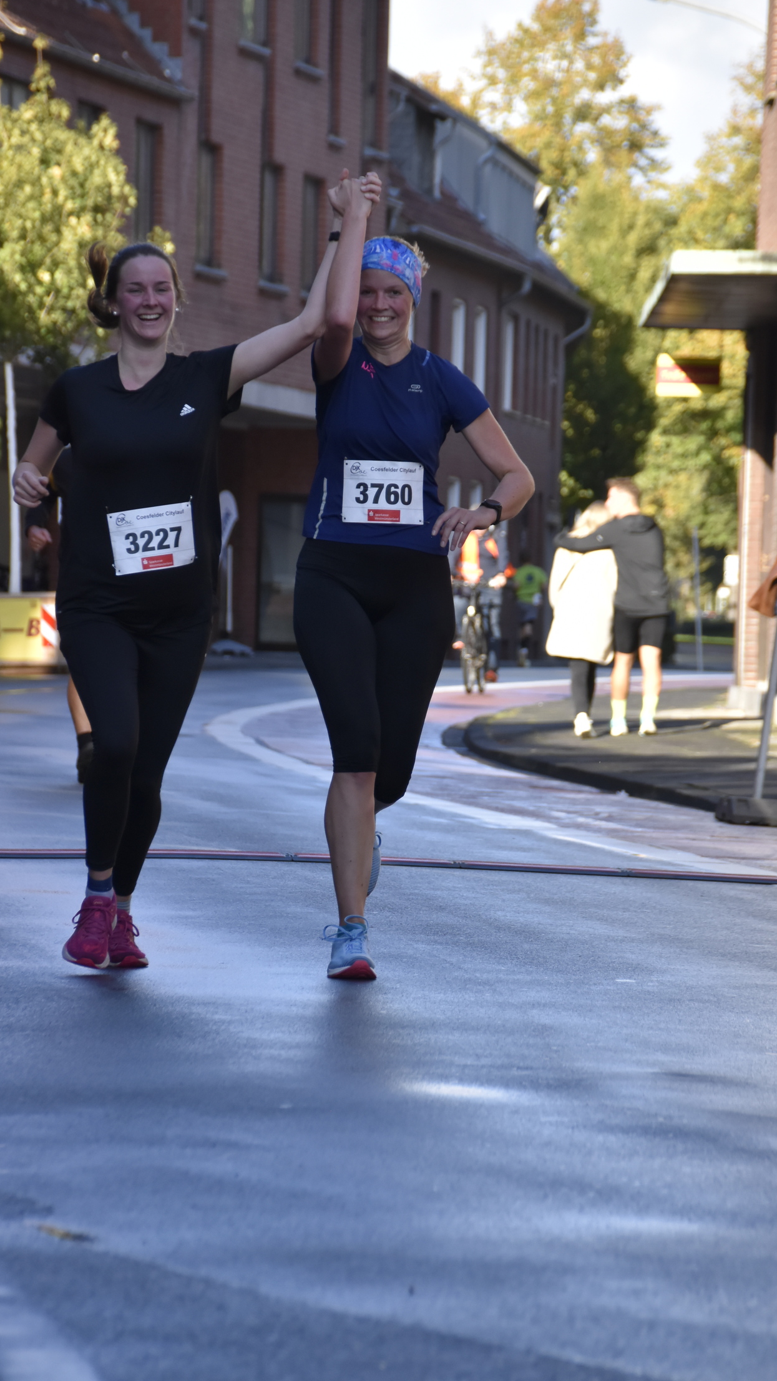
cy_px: 690
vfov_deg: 10.5
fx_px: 7510
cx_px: 387
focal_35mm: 205
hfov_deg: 5.9
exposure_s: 1/1000
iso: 800
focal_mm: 130
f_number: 6
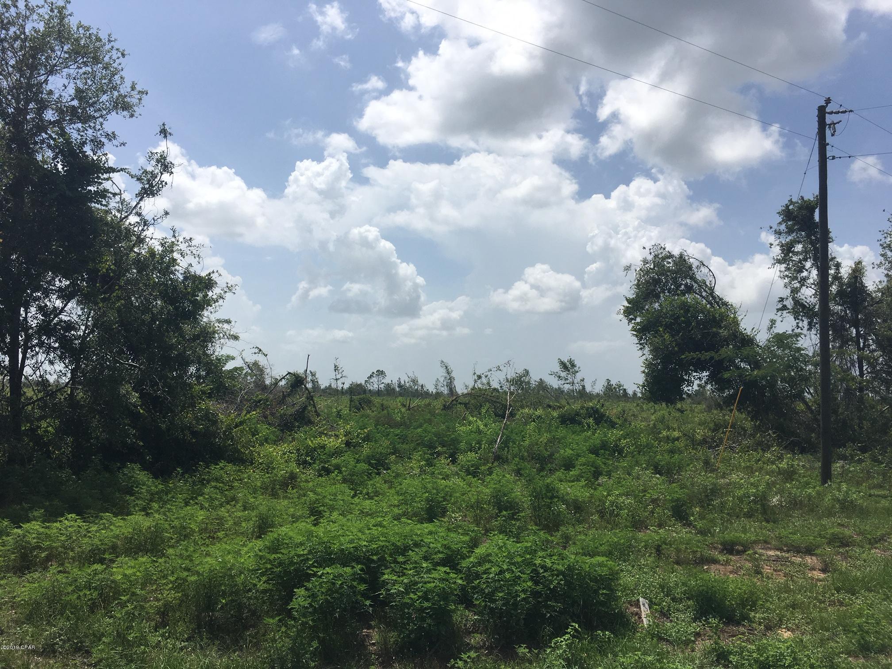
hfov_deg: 61.7
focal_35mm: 29
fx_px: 747
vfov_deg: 48.2
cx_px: 446
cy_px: 334
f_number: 2.2
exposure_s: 1/3497
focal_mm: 4.15
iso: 25
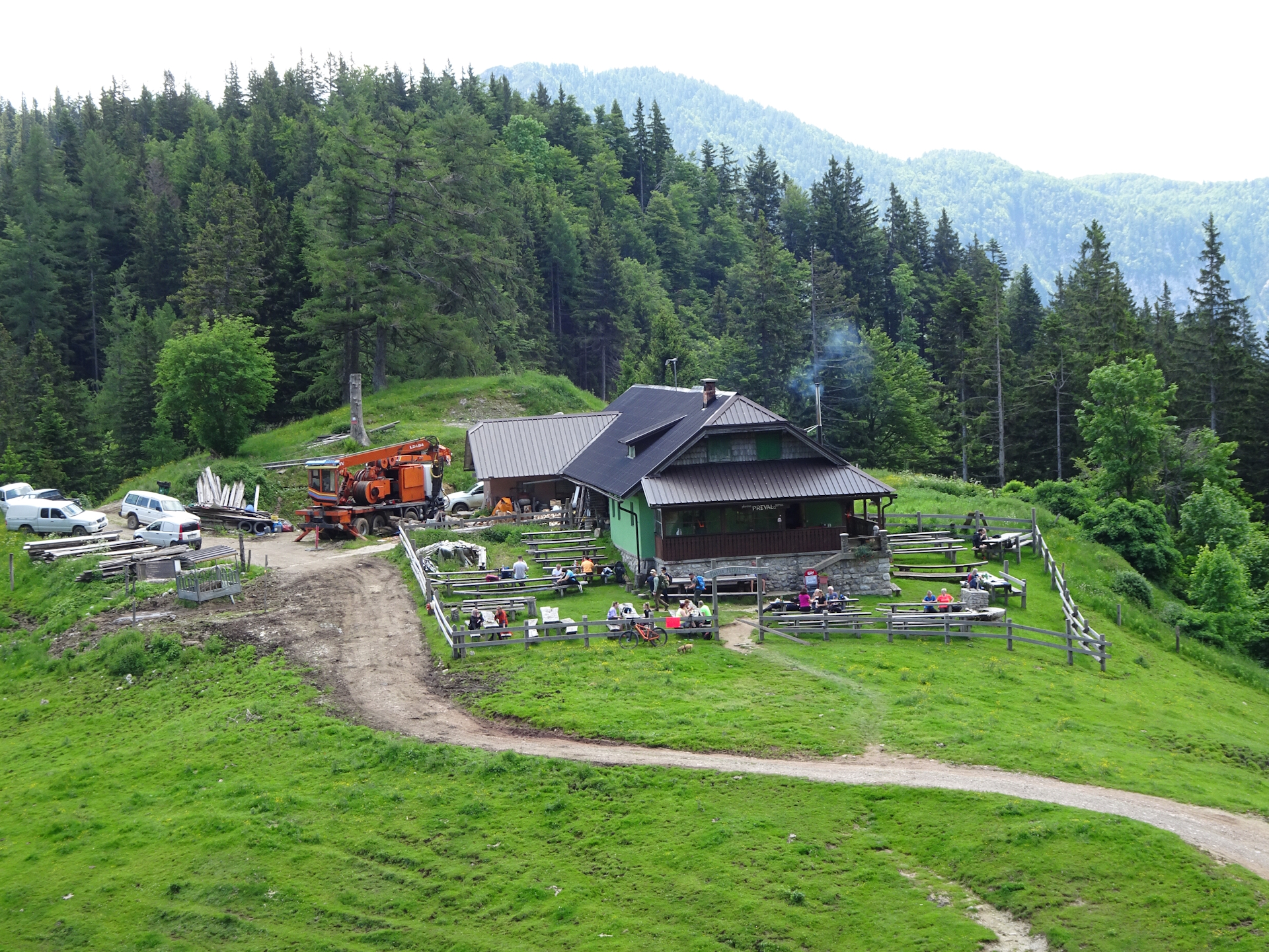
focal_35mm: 75
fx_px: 2749
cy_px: 476
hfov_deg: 26.0
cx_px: 634
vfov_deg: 19.6
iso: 80
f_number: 5
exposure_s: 1/100
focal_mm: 12.87
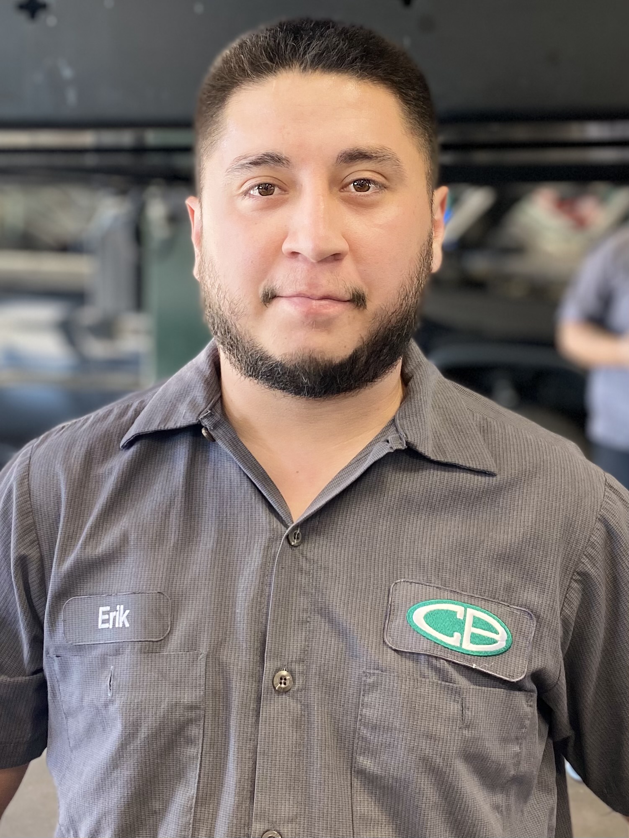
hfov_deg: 53.1
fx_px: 630
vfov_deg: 67.3
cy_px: 419
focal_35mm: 26
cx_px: 314
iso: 100
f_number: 1.8
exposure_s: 1/121
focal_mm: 4.25
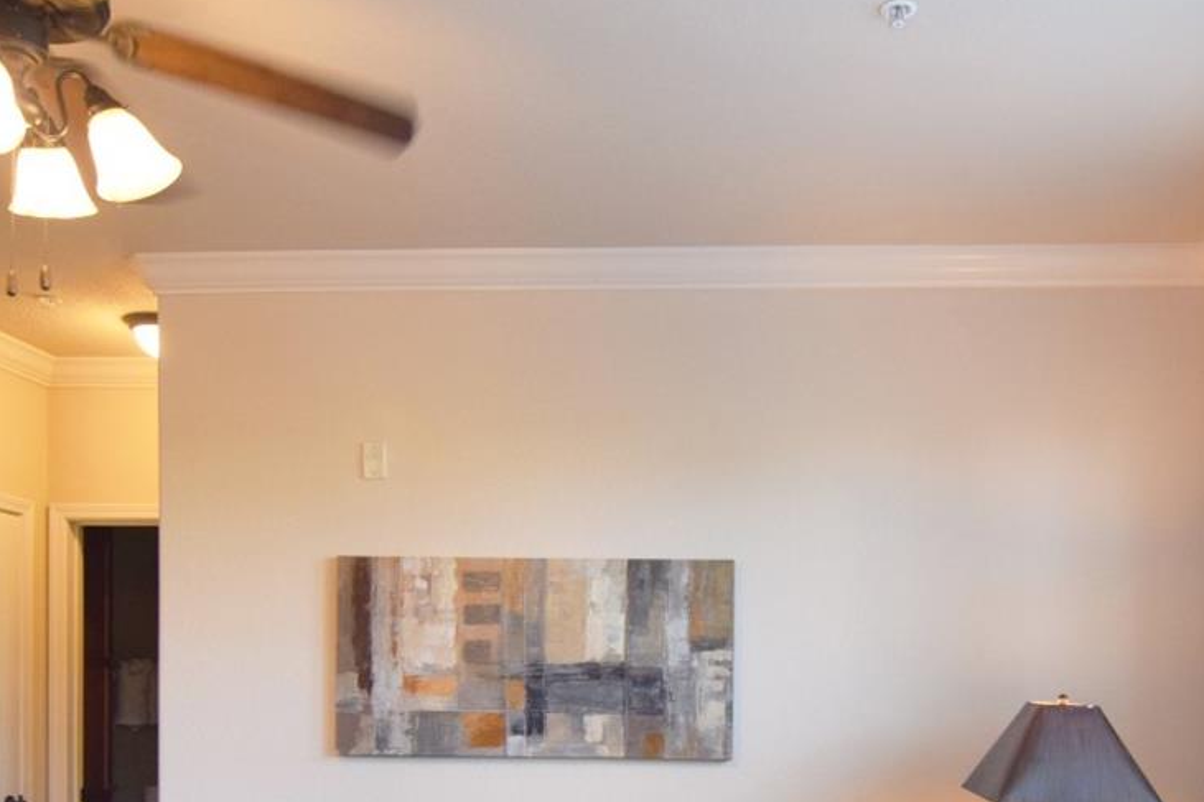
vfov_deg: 34.9
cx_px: 787
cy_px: 708
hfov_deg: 52.2
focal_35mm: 36
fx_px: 1207
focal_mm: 11
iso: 720
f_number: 4
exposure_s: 1/60
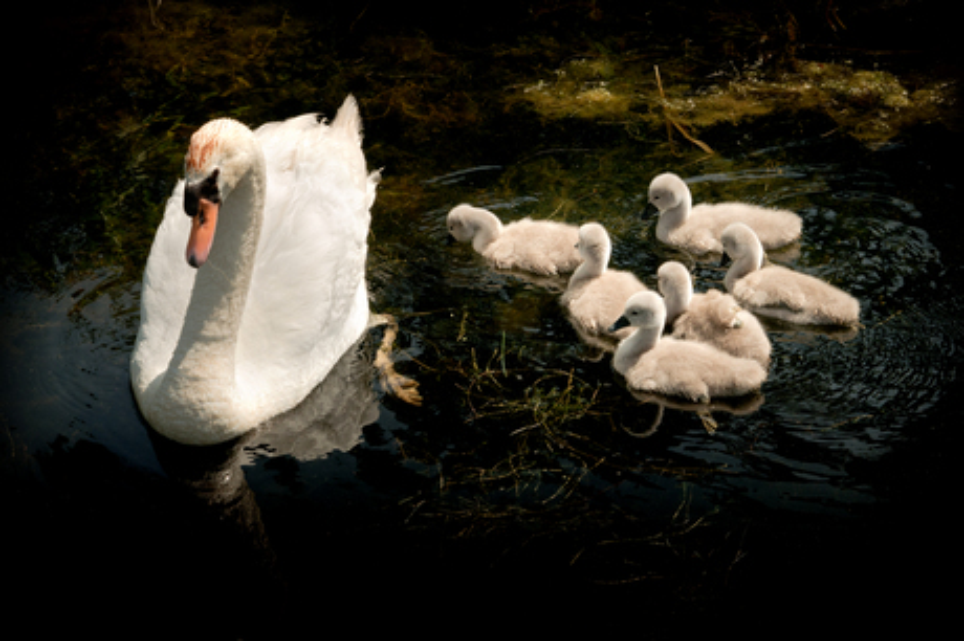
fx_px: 2609
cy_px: 320
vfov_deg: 14.0
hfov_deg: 20.9
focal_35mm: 98
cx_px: 482
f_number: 11
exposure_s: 1/200
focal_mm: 65
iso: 400
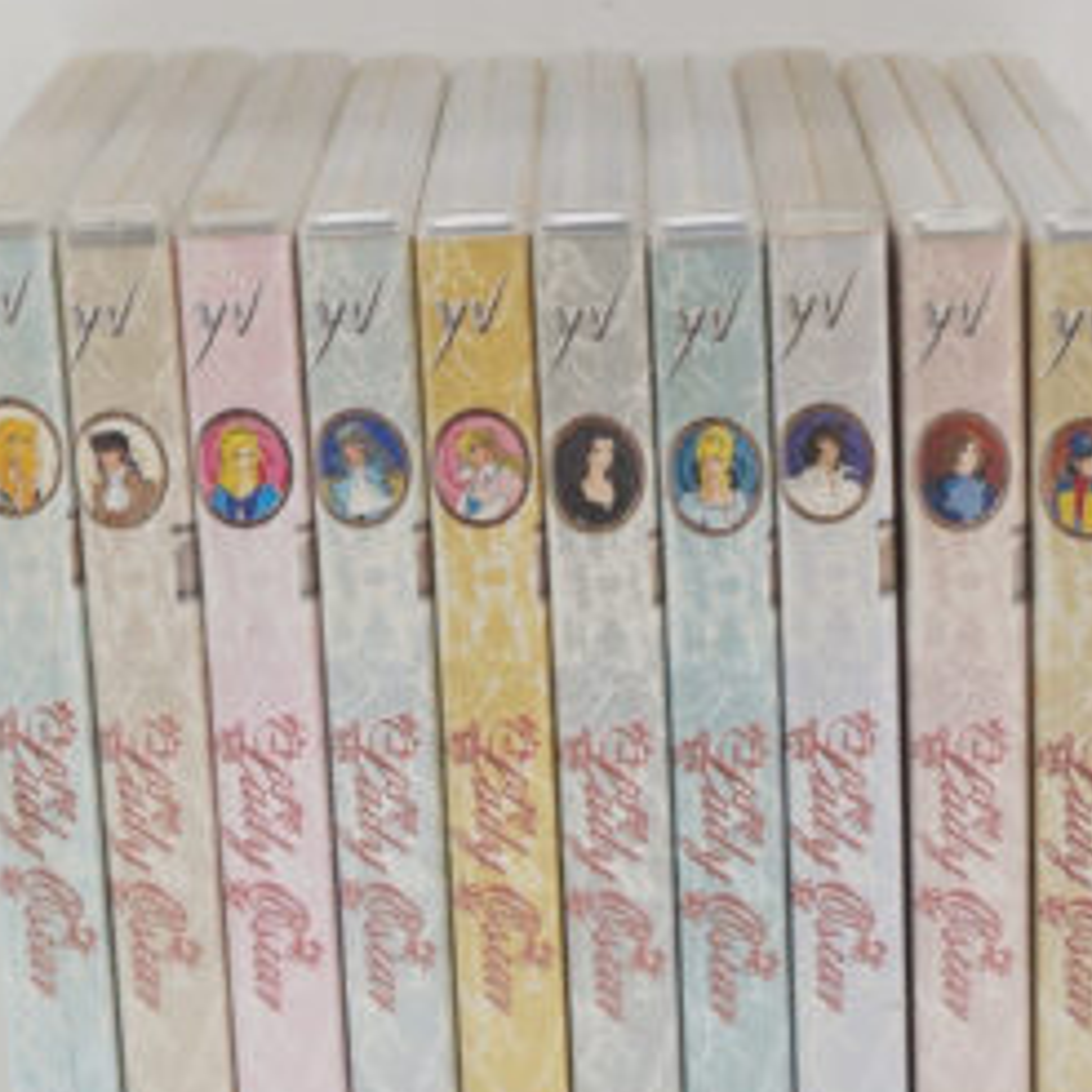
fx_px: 1919
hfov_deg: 31.8
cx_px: 568
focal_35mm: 54
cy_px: 846
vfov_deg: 31.1
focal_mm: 23
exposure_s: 1/60
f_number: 4.5
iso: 800
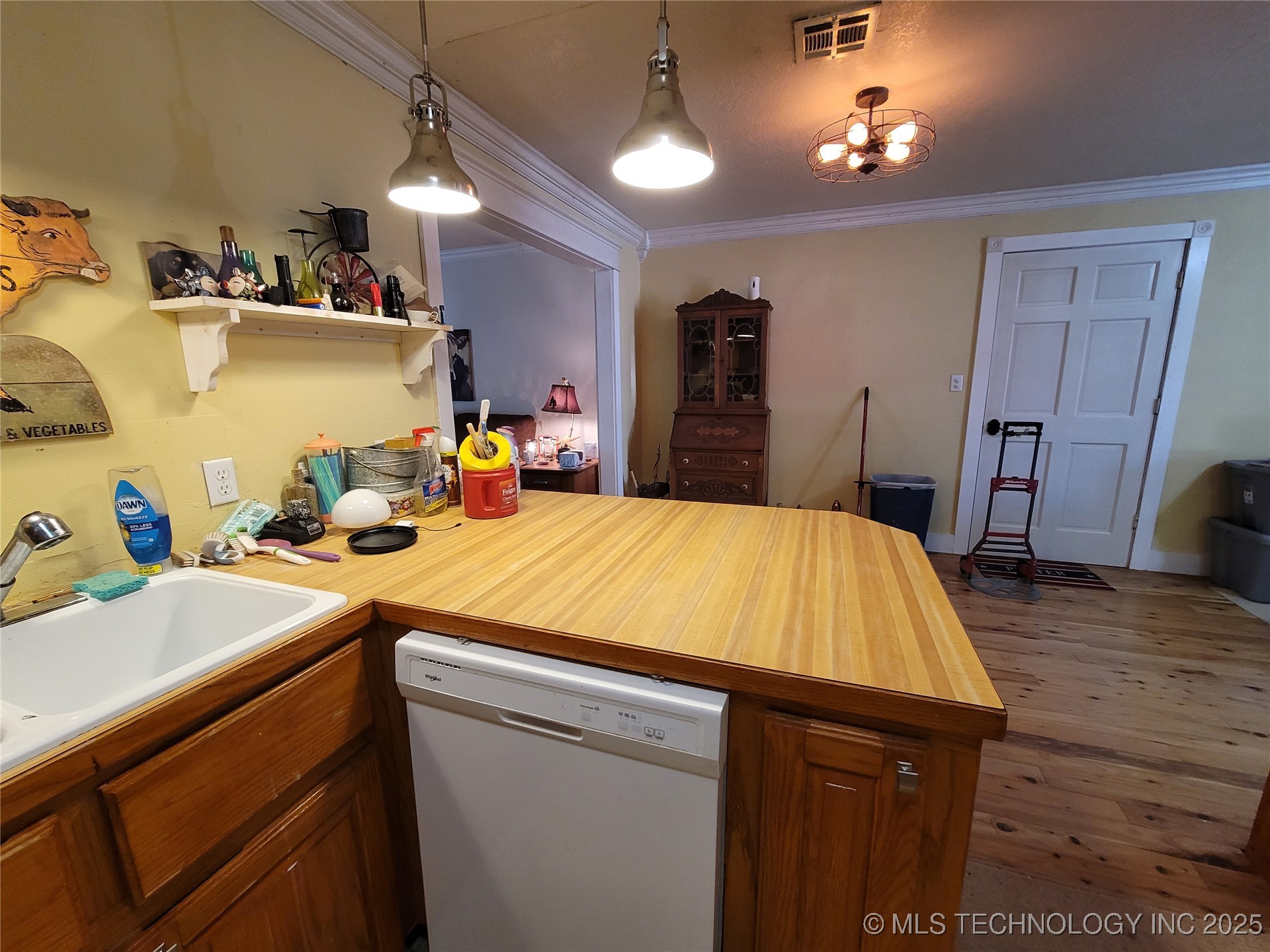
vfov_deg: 89.9
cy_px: 476
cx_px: 635
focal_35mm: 13
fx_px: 477
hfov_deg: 106.2
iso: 320
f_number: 2.2
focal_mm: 2.2
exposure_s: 1/40
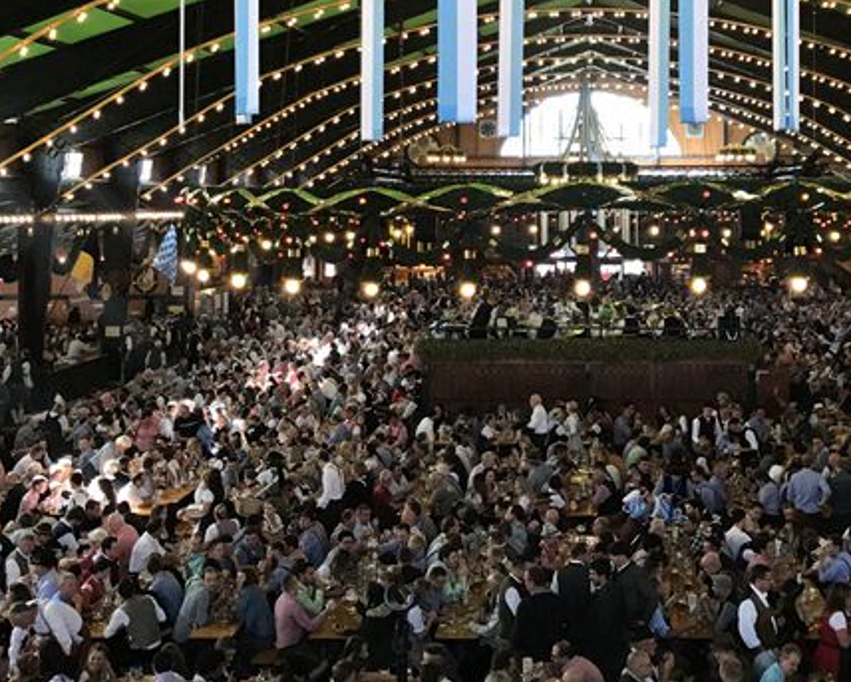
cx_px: 583
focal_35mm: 51
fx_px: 1285
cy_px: 164
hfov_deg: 36.2
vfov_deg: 29.2
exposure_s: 1/33
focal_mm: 3.99
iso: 40
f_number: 1.8
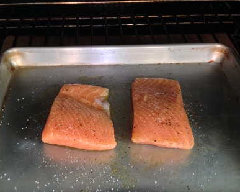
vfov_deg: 37.2
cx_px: 95
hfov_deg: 45.6
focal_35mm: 40
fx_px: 284
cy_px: 111
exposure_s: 1/20
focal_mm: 4.12
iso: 125
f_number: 2.4
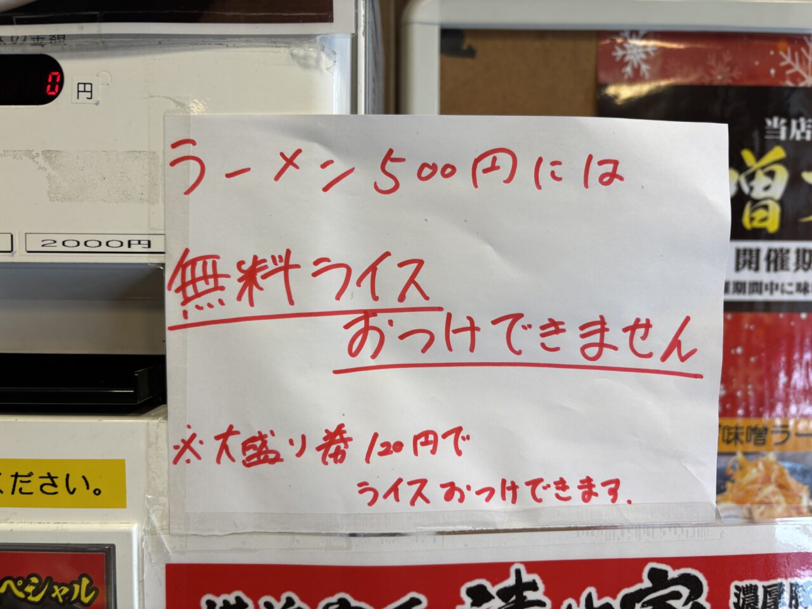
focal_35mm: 26
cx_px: 406
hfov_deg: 67.3
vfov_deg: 53.1
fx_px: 610
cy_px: 304
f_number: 1.6
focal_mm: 5.96
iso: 40
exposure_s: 1/100
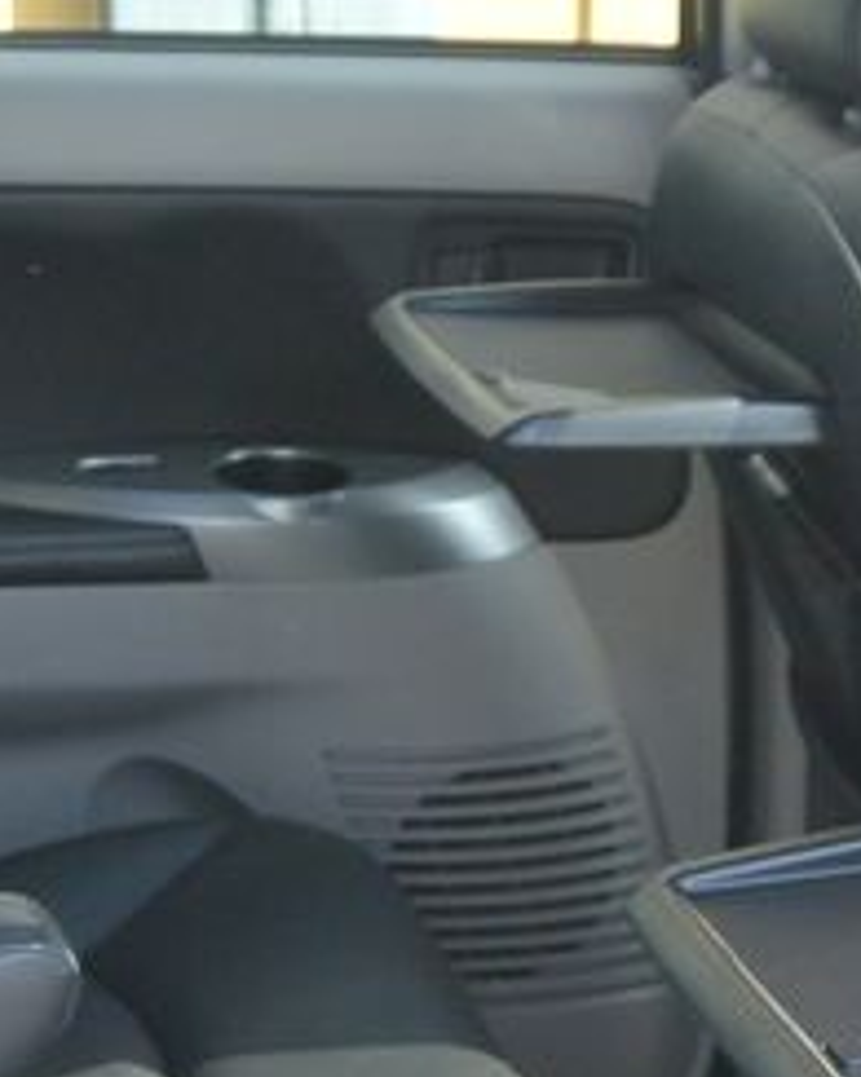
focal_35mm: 122
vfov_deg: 14.9
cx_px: 415
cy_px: 1503
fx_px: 3888
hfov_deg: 12.6
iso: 250
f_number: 3.8
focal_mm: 11.8
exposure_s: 1/125
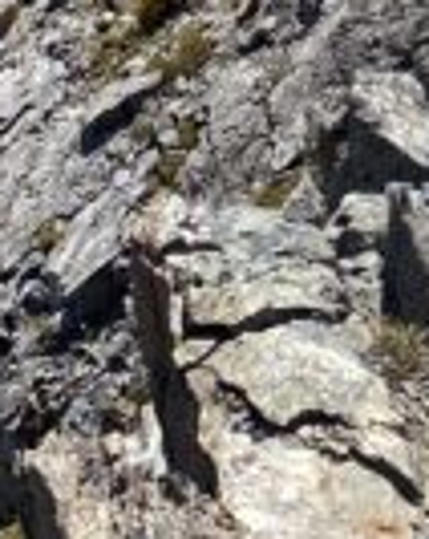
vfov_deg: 9.3
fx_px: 3118
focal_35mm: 196
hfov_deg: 7.3
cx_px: 1056
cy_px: -527
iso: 32
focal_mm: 4.25
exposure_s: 1/2817
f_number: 1.8
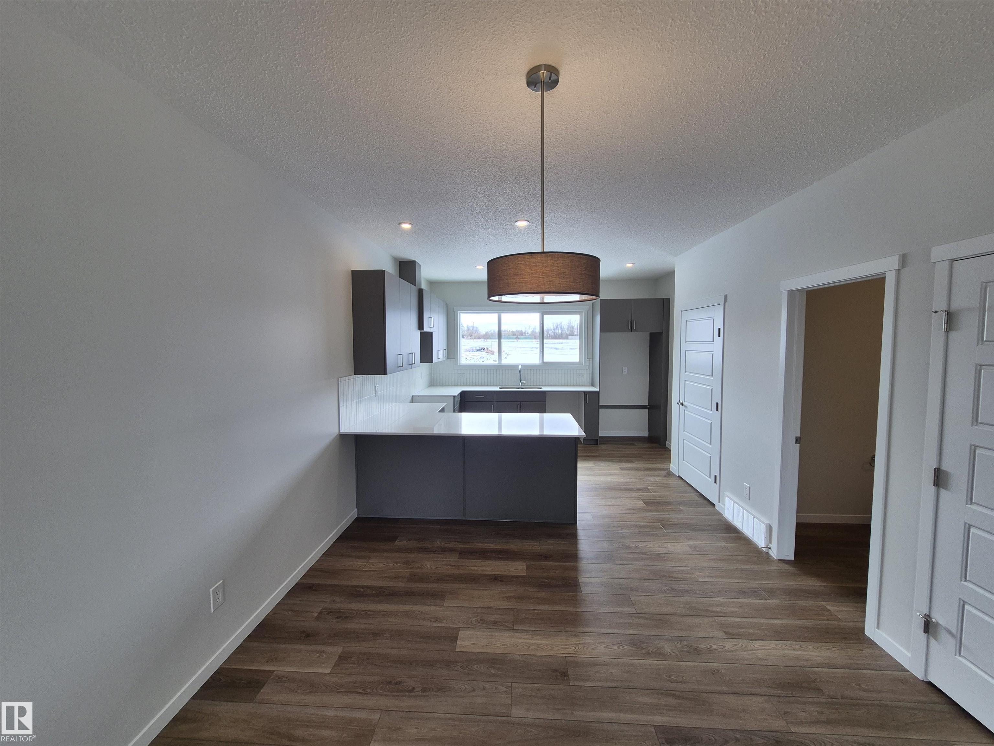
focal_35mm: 13
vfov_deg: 89.9
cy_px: 373
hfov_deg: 106.2
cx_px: 497
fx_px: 373
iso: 50
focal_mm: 1.74
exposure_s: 1/149
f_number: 2.2
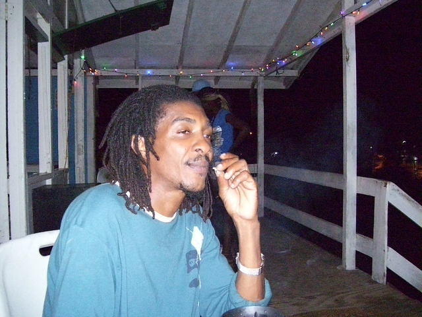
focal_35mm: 36
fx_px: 439
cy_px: 158
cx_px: 211
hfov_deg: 51.4
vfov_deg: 39.7
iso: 1250
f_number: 2.7
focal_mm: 6
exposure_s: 1/60
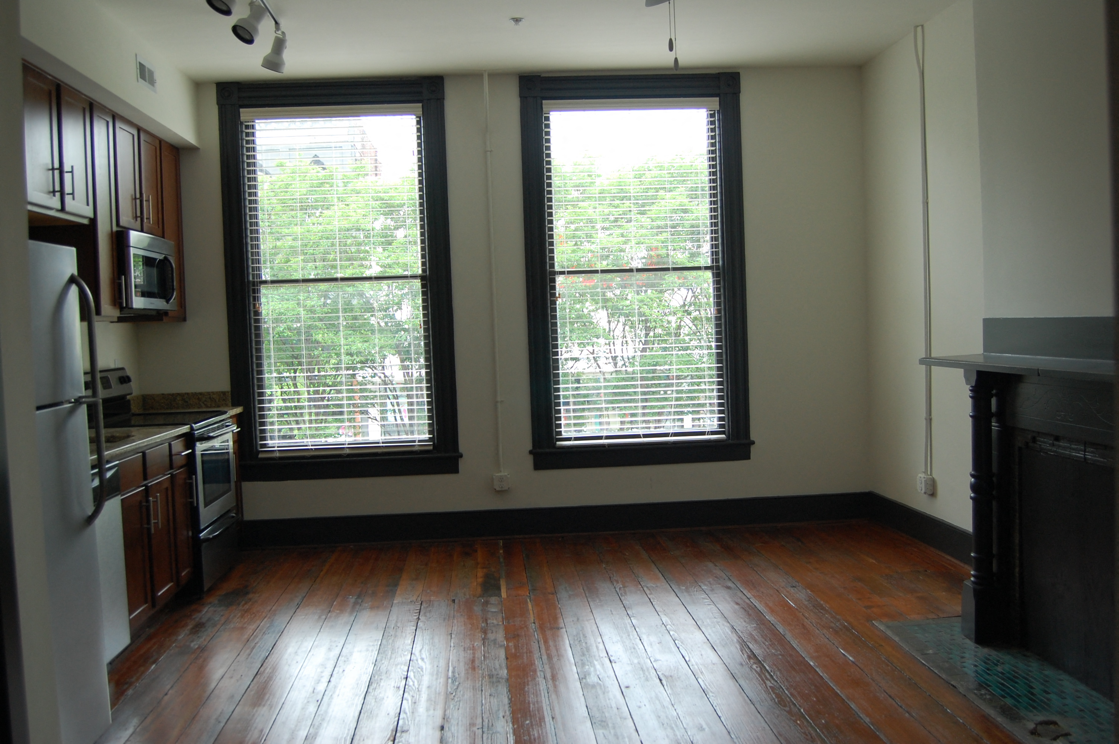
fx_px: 1025
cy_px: 372
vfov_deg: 39.9
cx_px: 560
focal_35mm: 33
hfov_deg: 57.3
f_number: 4.5
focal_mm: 22
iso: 400
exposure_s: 1/80
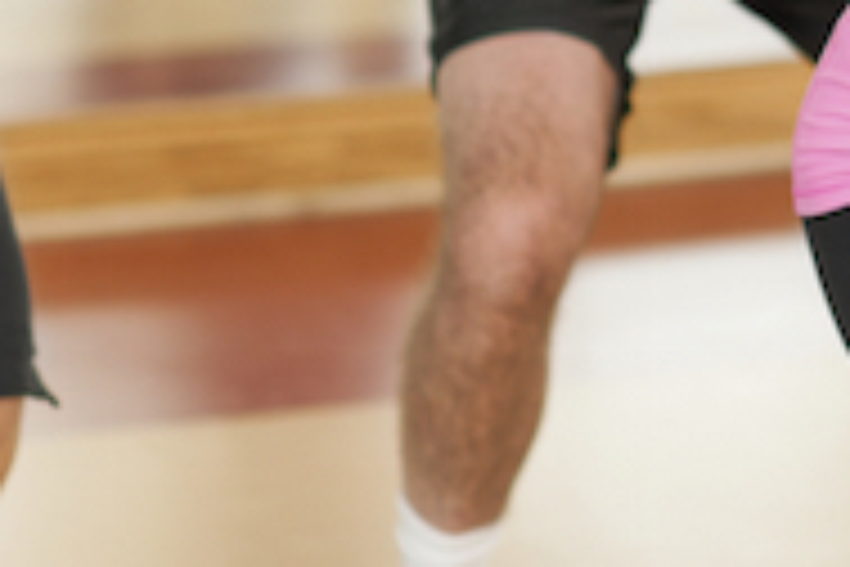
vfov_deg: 4.0
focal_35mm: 337
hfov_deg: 6.1
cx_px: 1183
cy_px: -405
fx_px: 7956
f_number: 2
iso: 100
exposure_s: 1/200
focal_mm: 85
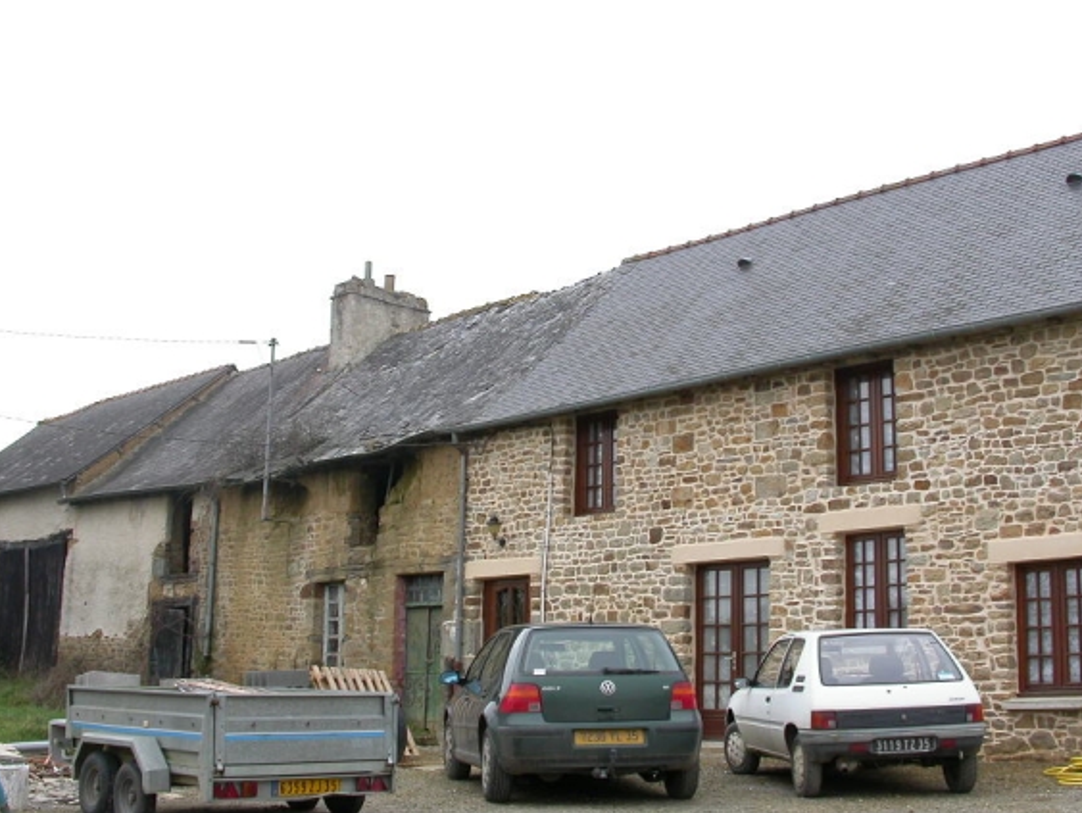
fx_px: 1439
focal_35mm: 46
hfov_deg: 41.2
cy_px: 390
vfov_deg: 31.5
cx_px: 567
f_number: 5.3
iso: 100
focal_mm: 7.85
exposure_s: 1/148
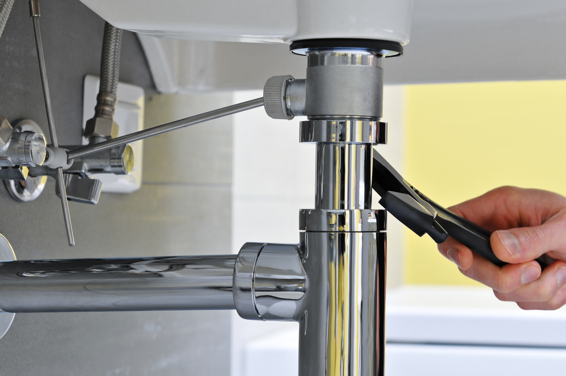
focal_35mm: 90
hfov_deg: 22.6
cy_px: 188
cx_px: 283
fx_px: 1413
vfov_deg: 15.2
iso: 200
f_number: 5.6
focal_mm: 60
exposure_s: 1/60
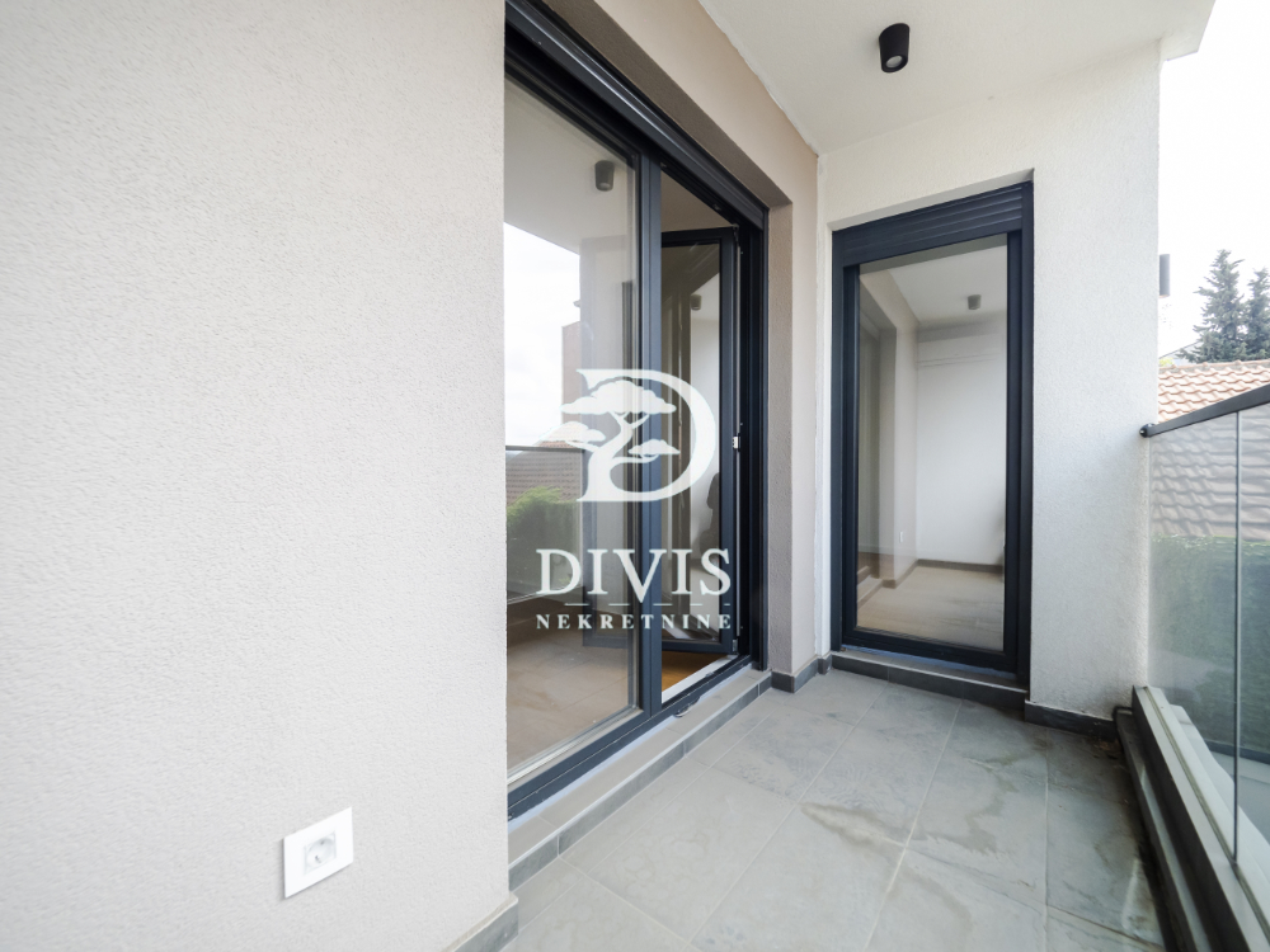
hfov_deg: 102.1
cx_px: 635
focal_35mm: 14
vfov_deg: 85.7
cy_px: 476
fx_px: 514
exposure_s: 1/640
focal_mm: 7
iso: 400
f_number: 4
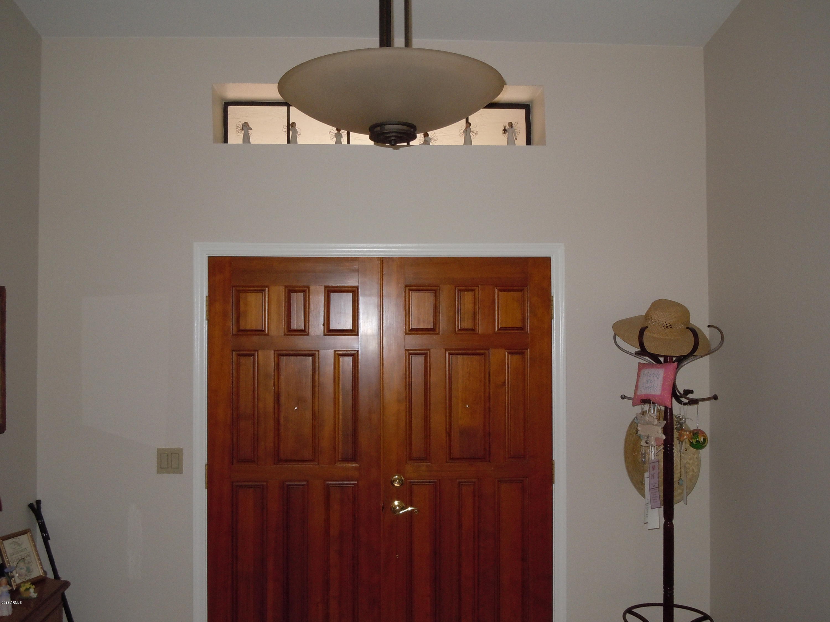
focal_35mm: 33
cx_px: 415
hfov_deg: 55.4
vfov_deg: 42.9
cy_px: 311
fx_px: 791
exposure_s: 1/30
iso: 320
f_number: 4
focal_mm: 5.9
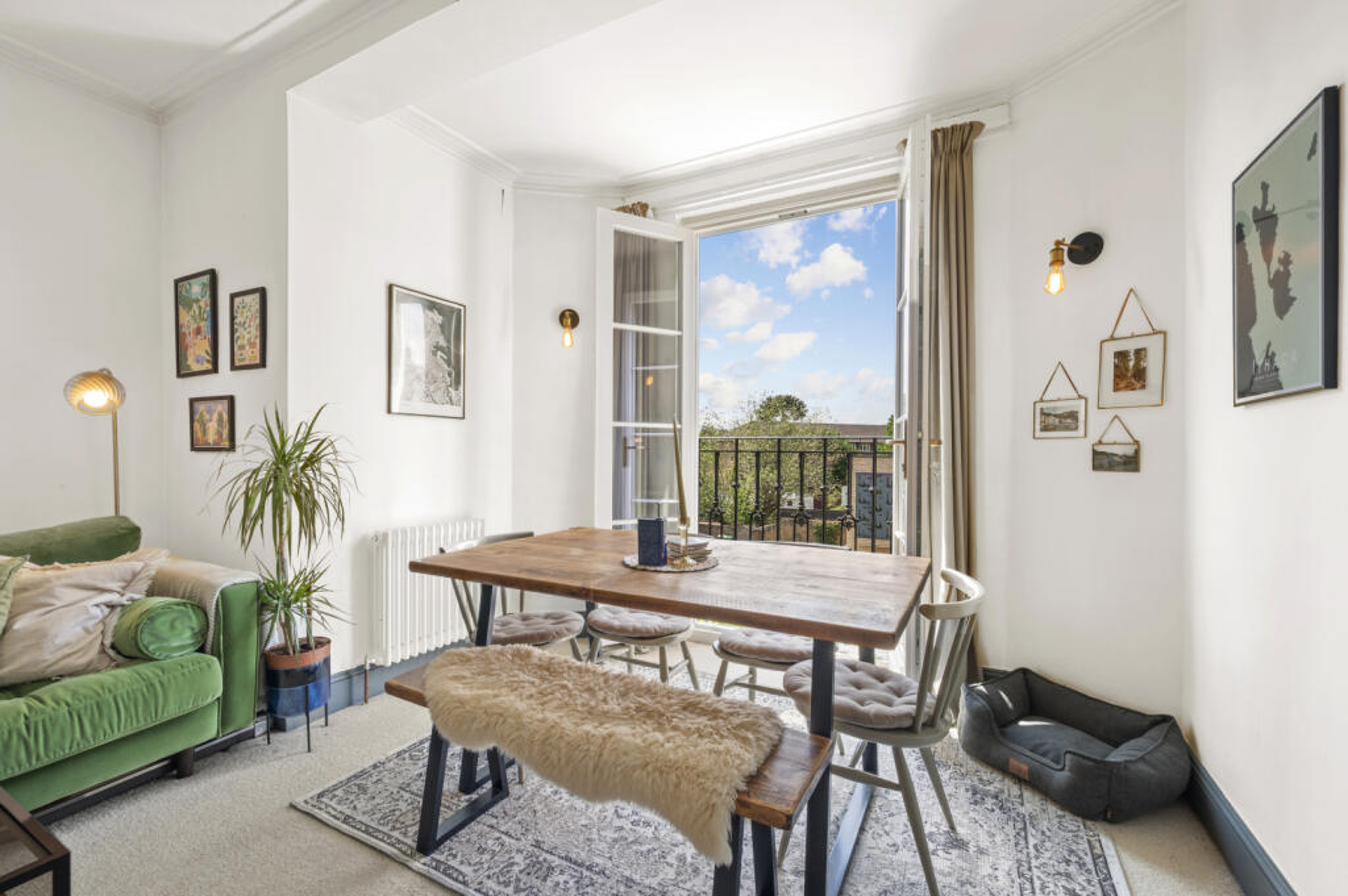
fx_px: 542
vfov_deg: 79.1
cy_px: 448
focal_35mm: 14
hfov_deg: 102.3
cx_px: 674
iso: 200
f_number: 16
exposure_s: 1/3
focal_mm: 14.5
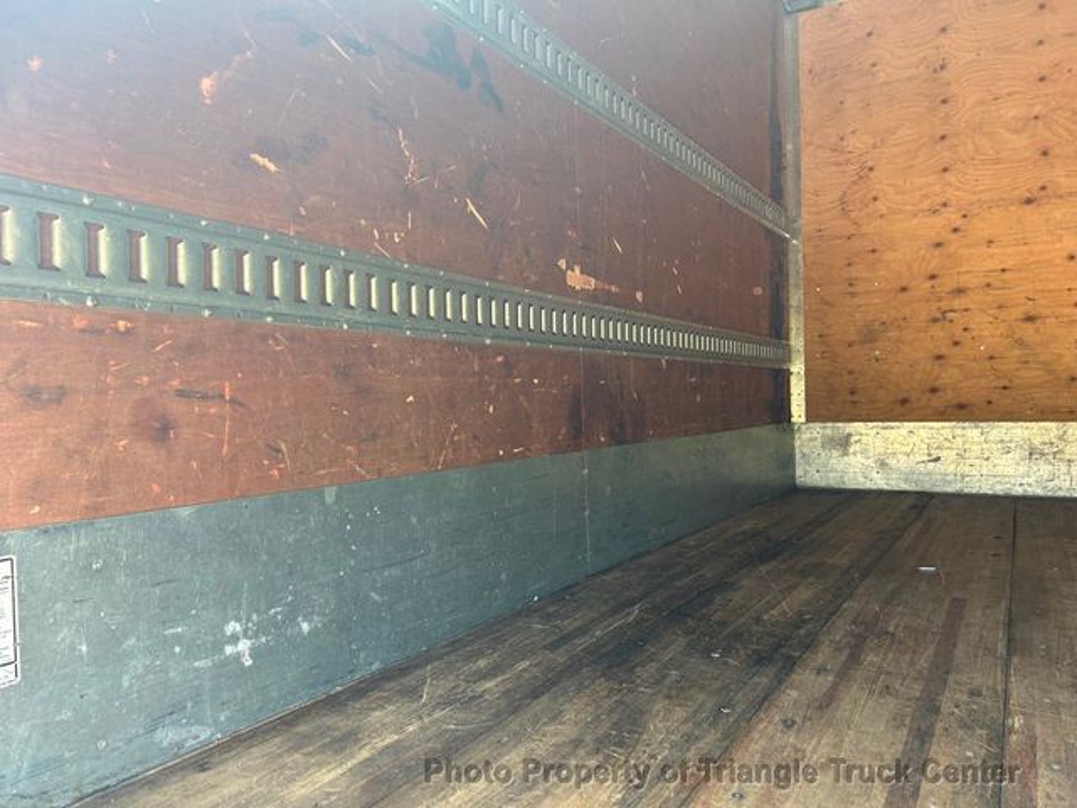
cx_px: 538
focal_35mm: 26
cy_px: 404
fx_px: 809
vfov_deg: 53.1
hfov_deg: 67.3
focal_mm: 5.7
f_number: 1.5
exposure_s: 1/121
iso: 50
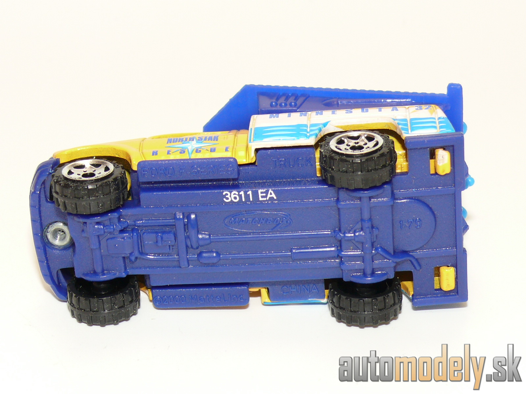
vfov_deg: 14.5
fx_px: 1550
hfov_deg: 19.3
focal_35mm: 102
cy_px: 197
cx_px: 263
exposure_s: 1/30
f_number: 4
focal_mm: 13.3
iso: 100
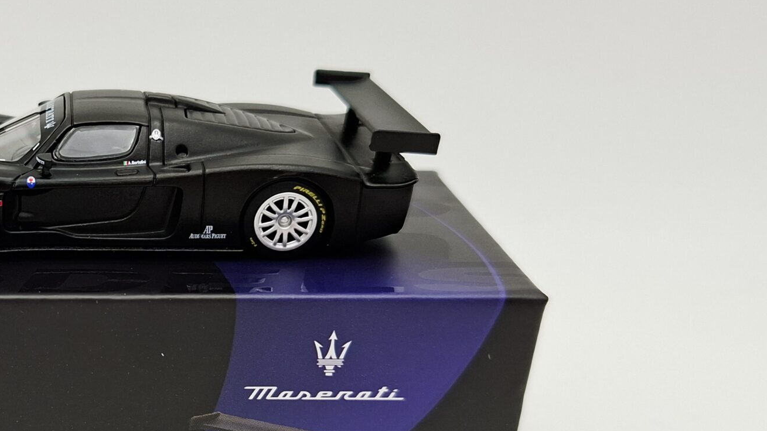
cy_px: 312
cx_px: 101
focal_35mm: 49
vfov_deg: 24.2
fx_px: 996
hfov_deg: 39.6
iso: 50
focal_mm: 5.54
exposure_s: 1/281
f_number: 1.8
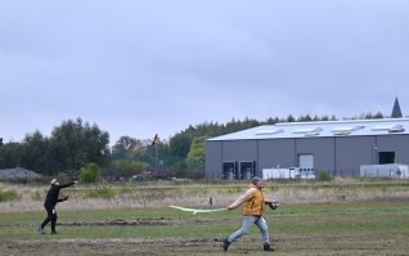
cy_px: 193
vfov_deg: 6.1
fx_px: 2397
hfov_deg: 9.8
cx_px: 208
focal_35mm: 215
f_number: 4.8
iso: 1250
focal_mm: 135
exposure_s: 1/2000
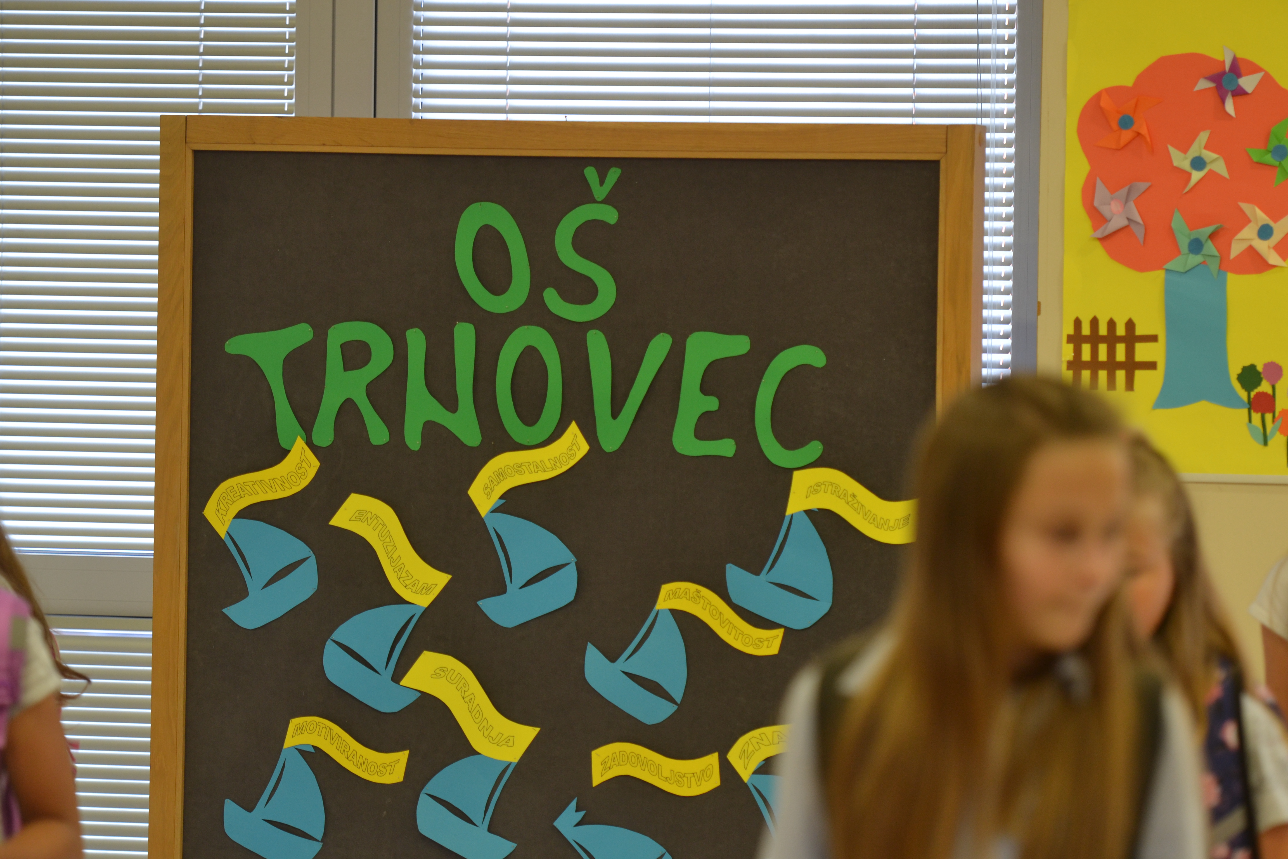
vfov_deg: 6.8
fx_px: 7244
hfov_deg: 10.2
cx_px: 644
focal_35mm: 202
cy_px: 430
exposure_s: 1/60
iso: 400
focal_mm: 135
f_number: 2.8
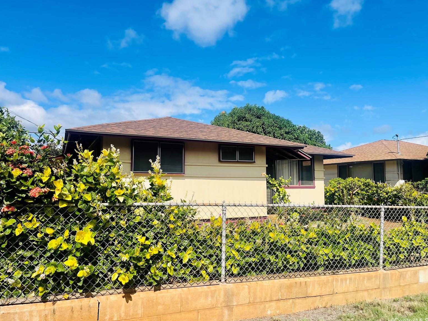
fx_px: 334
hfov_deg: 65.3
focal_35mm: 27
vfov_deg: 51.4
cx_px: 207
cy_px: 157
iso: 32
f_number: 1.6
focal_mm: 5.1
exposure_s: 1/4717
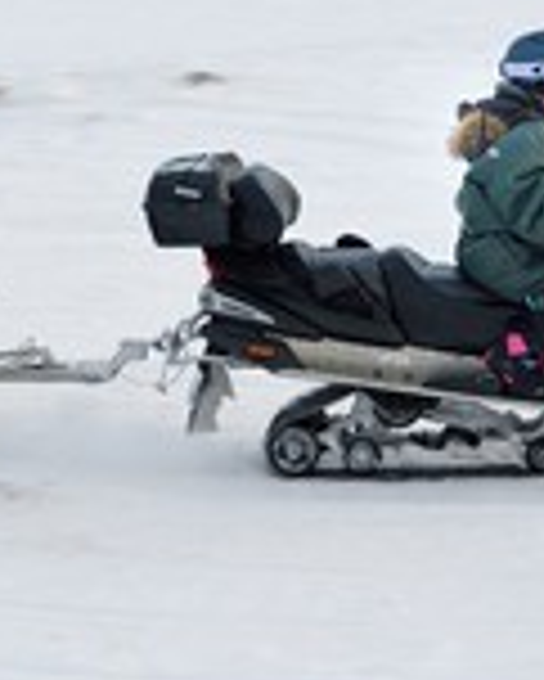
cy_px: 108
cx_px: 238
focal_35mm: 125
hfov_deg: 12.4
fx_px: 2513
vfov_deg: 15.3
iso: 800
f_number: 10
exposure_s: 1/80
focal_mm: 48
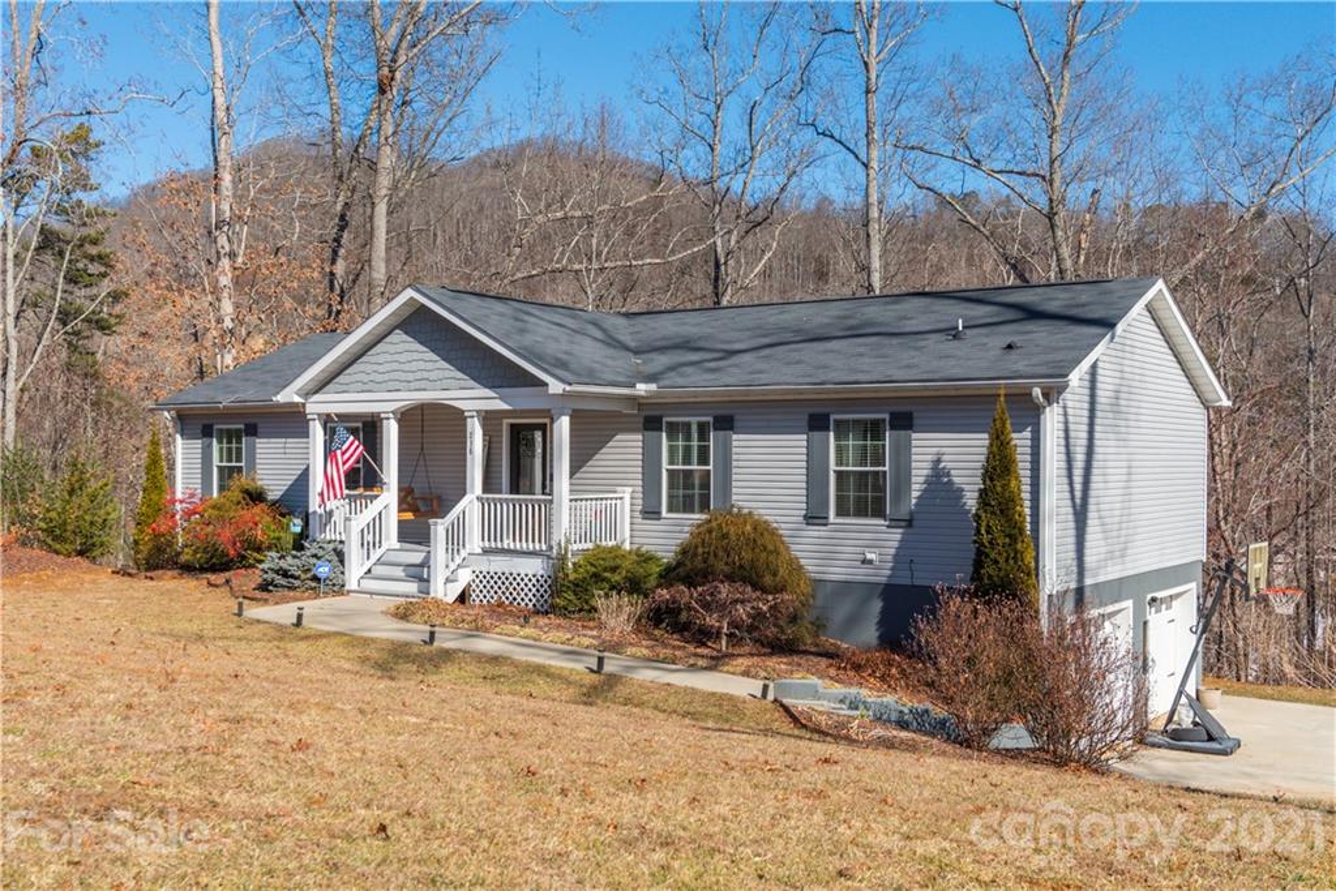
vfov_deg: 38.9
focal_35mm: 34
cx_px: 668
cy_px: 446
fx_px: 1262
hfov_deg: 55.8
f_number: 7.1
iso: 400
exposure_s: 1/2000
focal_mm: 34
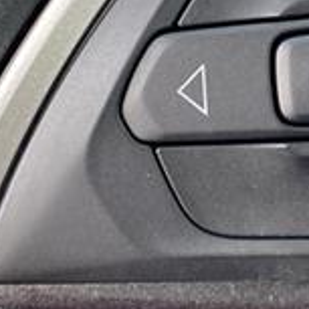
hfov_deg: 17.8
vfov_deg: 17.9
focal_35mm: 96
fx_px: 970
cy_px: 59
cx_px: 277
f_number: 1.8
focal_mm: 4.25
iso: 80
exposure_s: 1/121
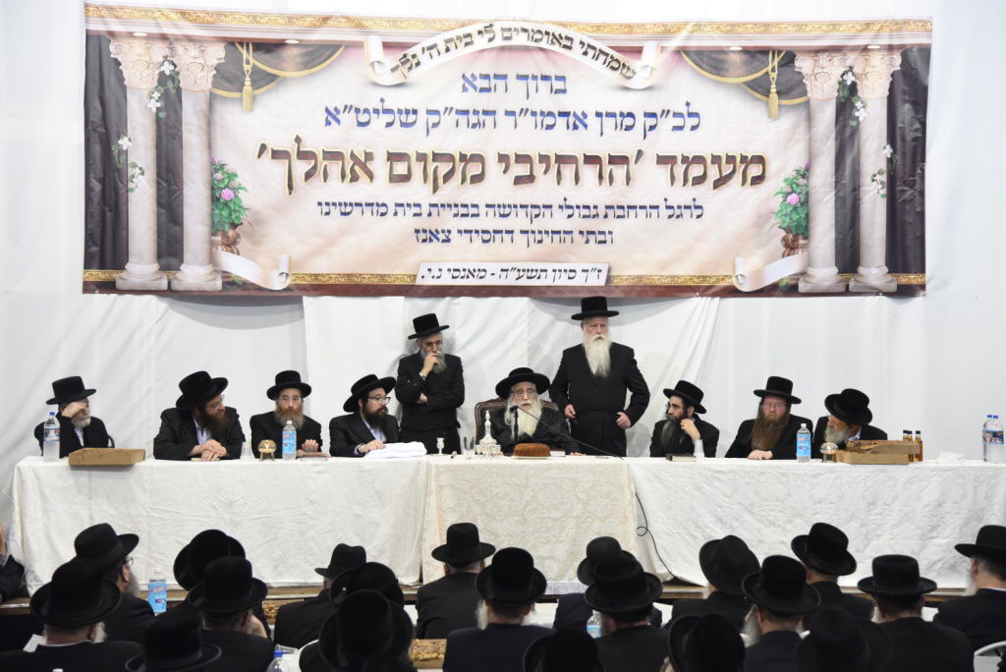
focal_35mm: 66
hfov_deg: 30.5
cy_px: 336
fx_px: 1845
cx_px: 503
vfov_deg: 20.6
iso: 2500
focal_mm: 66
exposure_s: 1/100
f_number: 4.5
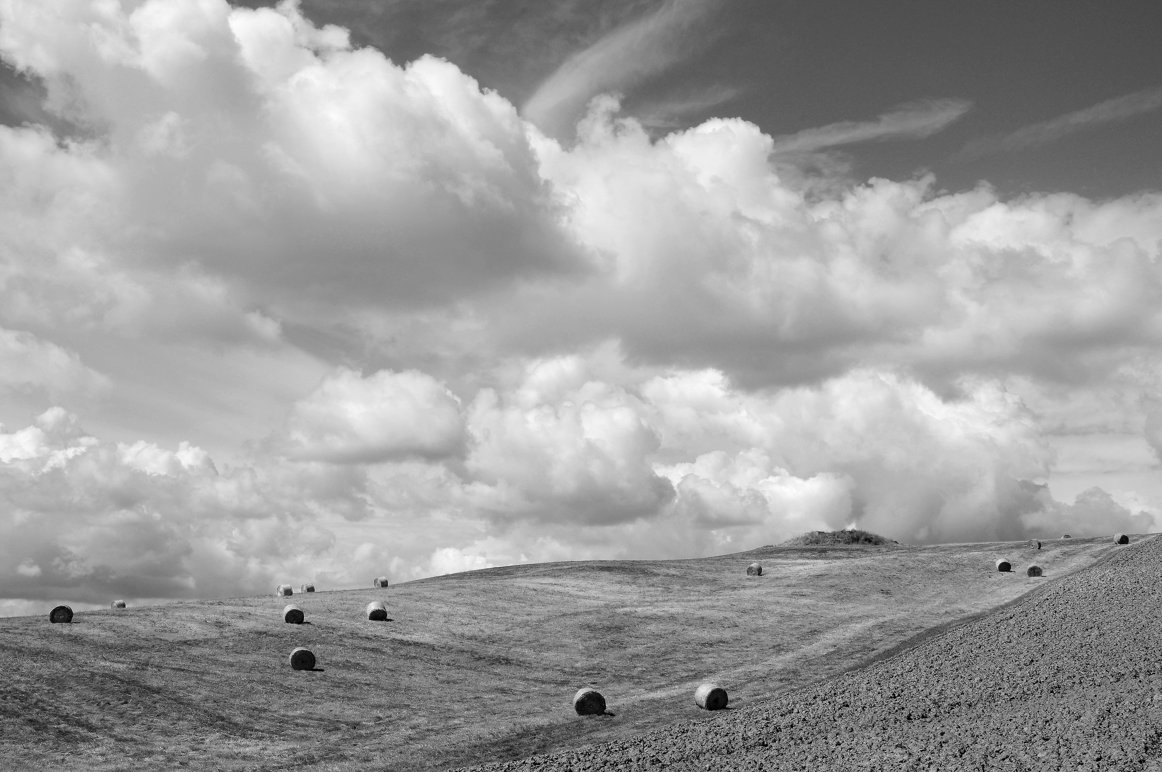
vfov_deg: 26.4
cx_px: 581
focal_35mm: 51
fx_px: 1644
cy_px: 386
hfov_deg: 38.9
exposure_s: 1/60
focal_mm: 34
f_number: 18
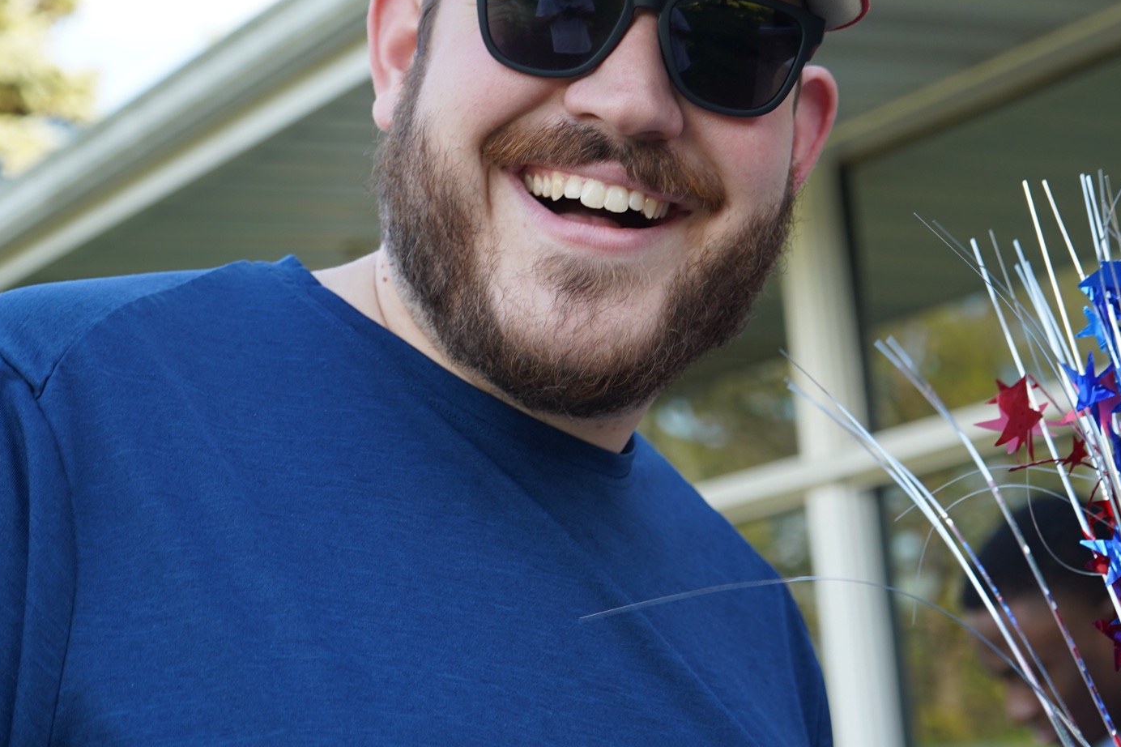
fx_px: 2646
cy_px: 267
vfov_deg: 16.0
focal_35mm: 85
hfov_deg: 23.8
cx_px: 751
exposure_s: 1/80
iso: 100
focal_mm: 49
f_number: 5
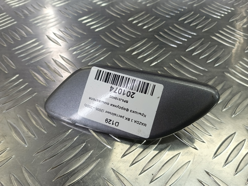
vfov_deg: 58.9
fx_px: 165
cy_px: 93
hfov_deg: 73.9
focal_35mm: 23
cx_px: 124
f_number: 1.6
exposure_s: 1/50
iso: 89
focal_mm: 4.11
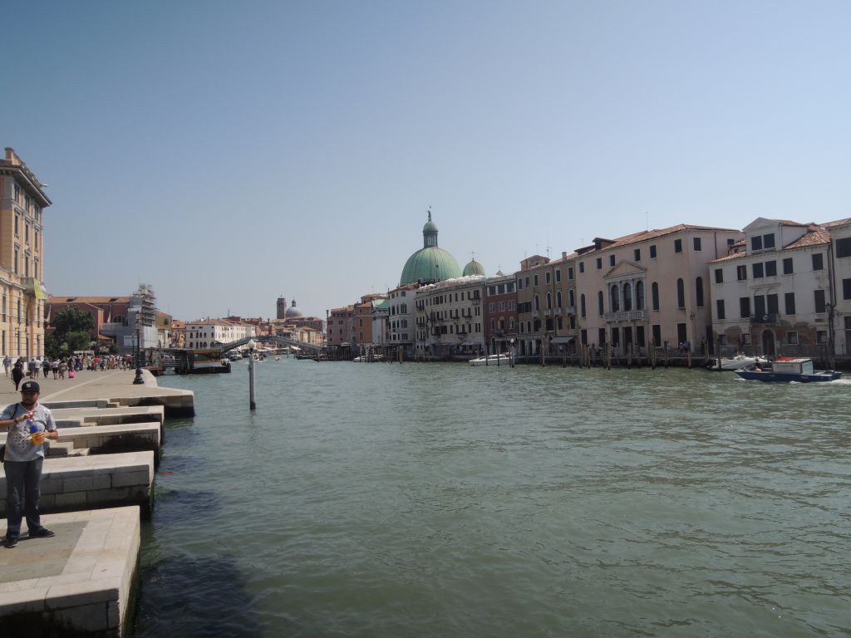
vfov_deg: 56.8
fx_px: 590
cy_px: 319
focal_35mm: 24
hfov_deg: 71.6
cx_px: 426
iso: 100
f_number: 4
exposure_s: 1/1250
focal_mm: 4.3
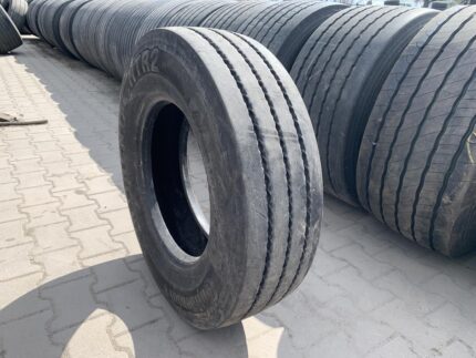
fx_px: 358
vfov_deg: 53.1
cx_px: 238
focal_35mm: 26
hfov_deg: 67.3
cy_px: 179
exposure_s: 1/887
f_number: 1.8
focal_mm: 4.25
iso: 25
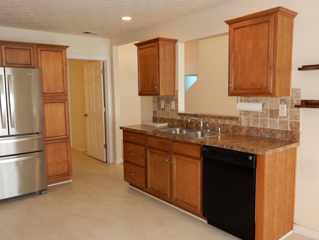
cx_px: 160
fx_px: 276
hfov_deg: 60.0
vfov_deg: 46.8
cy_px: 120
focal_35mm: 30
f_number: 4
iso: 200
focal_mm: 5.4
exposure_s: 1/30
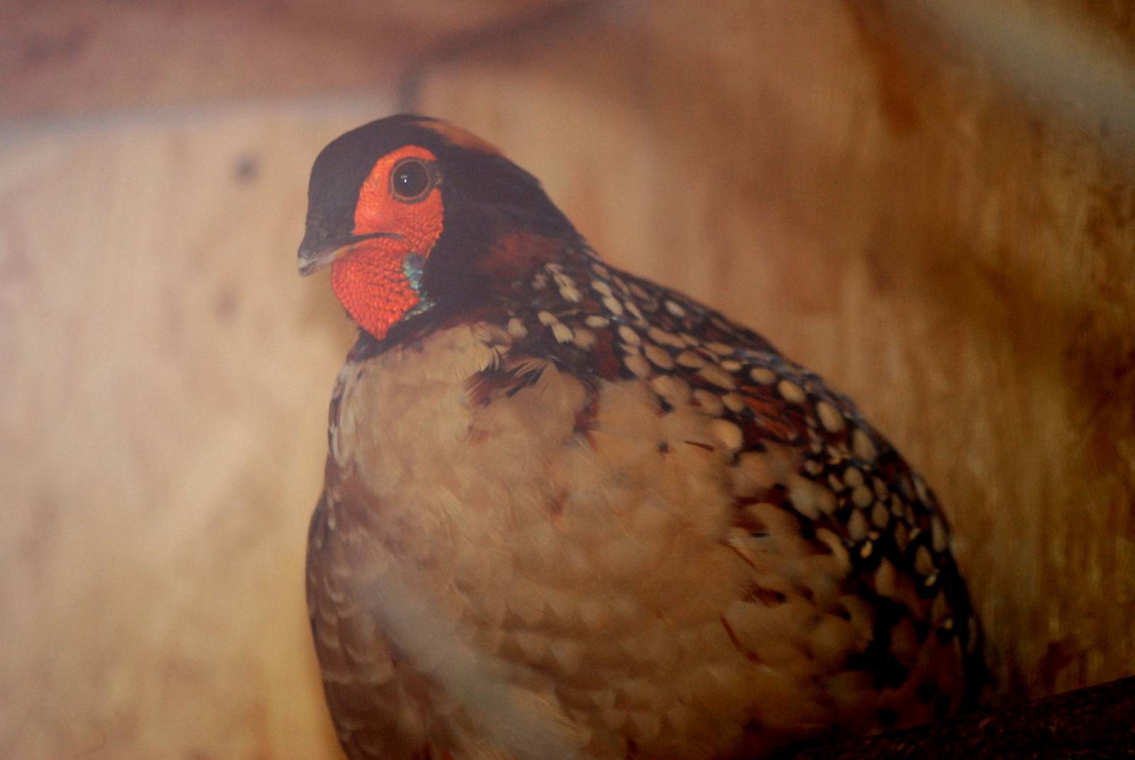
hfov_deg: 9.1
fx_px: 7102
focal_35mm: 225
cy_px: 380
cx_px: 568
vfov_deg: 6.1
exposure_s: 1/60
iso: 1000
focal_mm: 150
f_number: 5
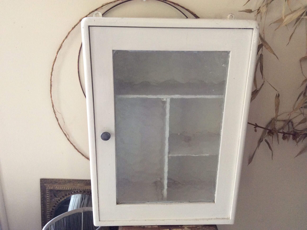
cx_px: 154
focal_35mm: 32
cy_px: 115
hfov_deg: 56.9
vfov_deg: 44.1
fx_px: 283
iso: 125
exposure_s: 1/25
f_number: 2.4
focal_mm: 3.3
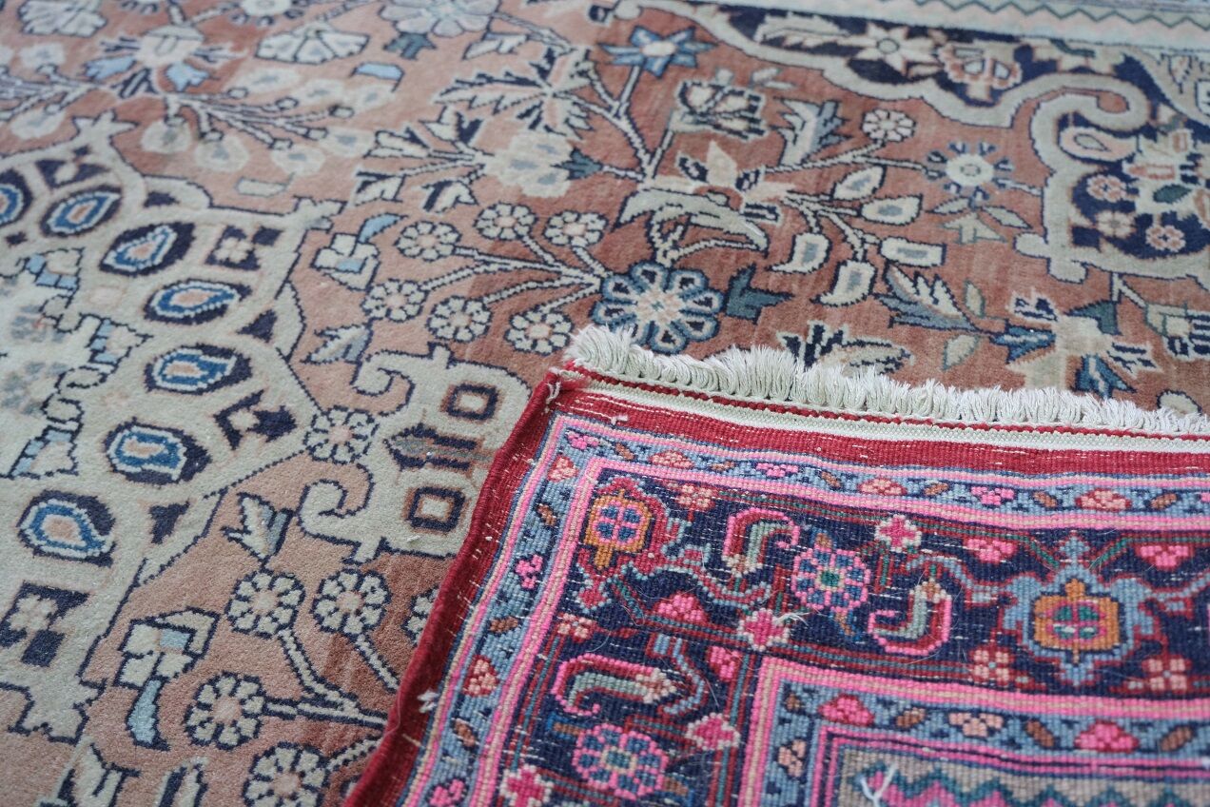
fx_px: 1075
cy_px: 404
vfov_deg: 41.1
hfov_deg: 58.7
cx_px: 605
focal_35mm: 32
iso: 1250
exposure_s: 1/30
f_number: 4
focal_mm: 21.2
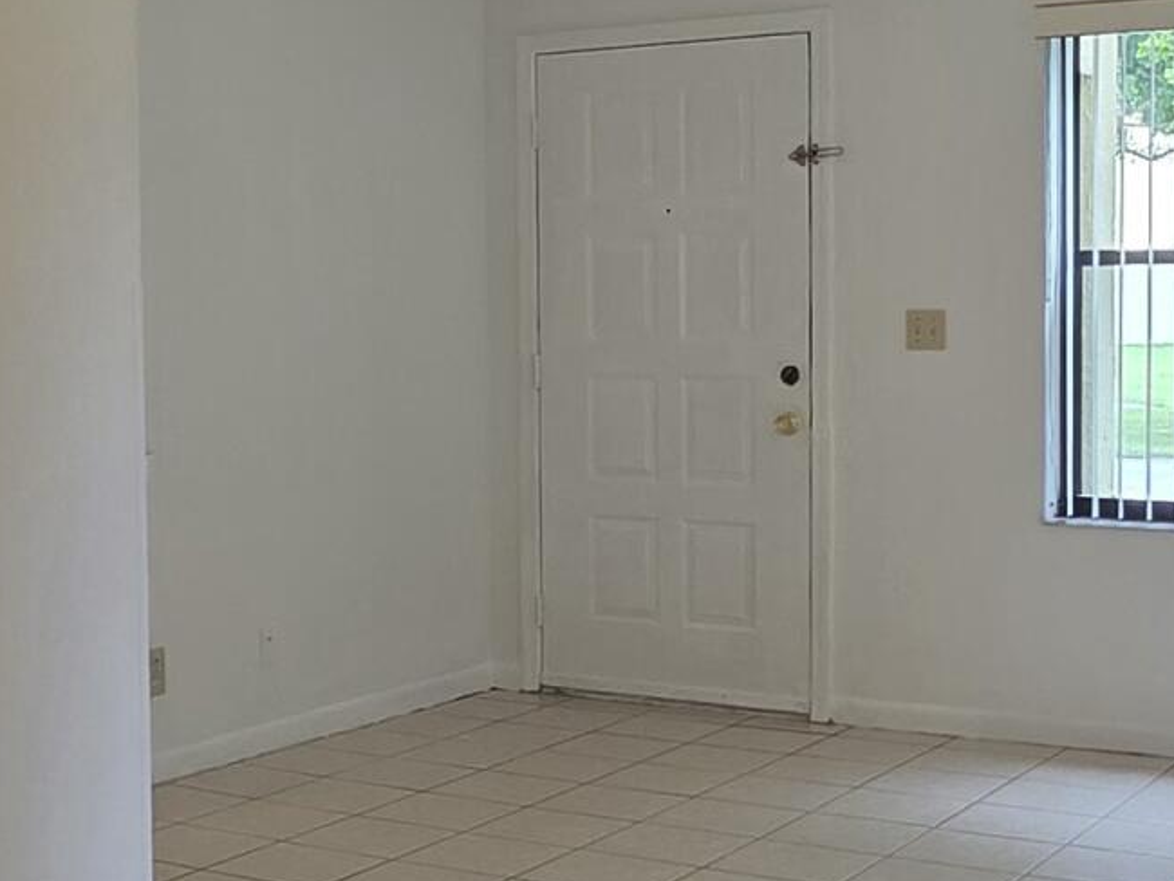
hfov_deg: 31.9
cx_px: 379
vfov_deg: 24.4
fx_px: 2036
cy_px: 421
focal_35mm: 60
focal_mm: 2.2
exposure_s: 1/120
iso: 125
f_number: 1.9
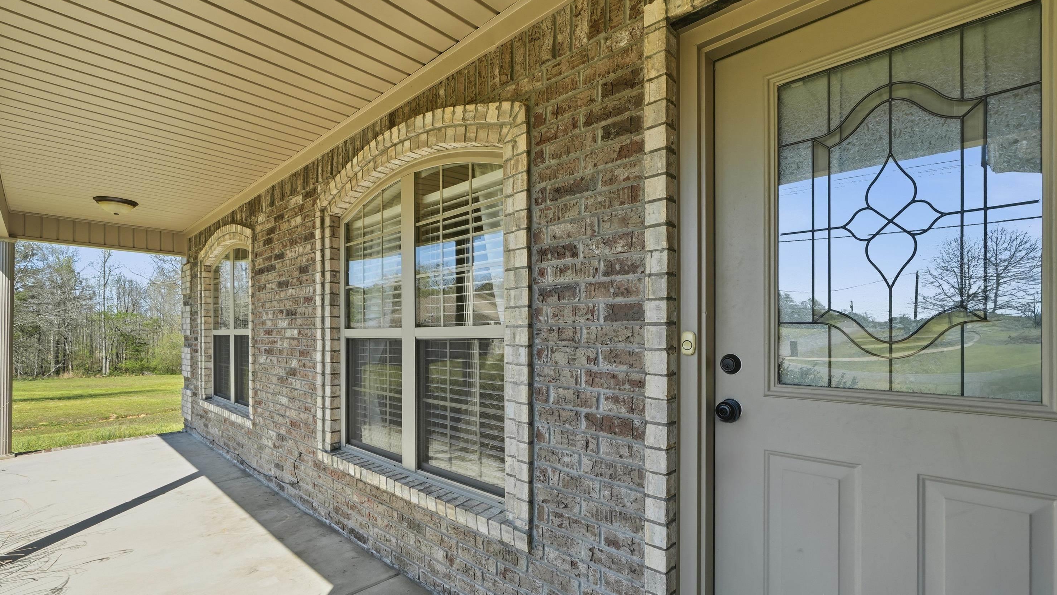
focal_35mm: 16
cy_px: 339
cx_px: 531
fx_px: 448
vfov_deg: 66.8
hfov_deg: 99.4
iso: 320
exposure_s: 1/500
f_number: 9
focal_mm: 10
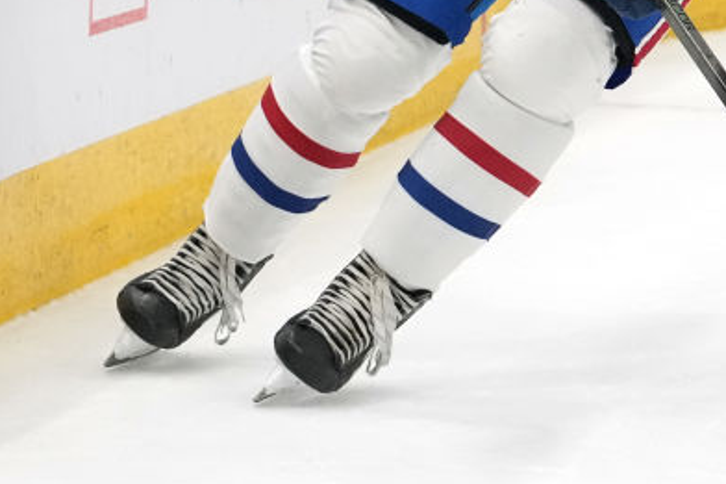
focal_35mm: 183
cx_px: 617
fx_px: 3689
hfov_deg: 11.2
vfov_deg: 7.4
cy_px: -62
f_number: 3.5
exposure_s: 1/2000
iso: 3200
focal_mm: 70
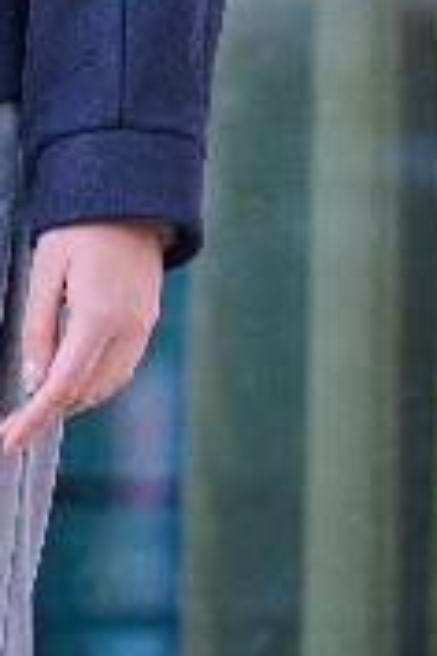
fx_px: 8284
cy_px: -293
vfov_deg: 4.5
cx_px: -248
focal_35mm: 455
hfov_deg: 3.0
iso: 500
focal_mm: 115
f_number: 4
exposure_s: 1/160
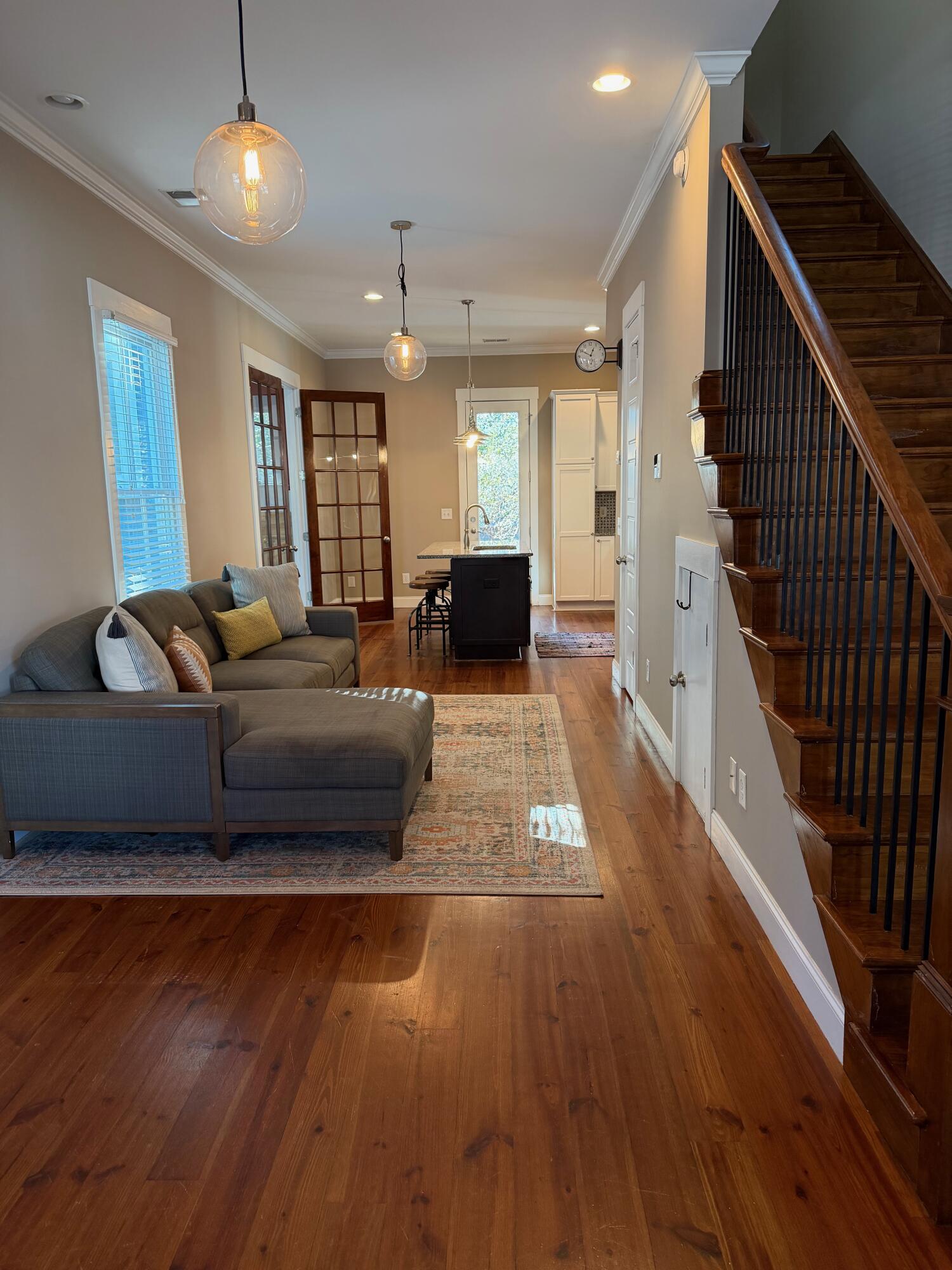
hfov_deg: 56.8
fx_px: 880
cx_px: 476
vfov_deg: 71.6
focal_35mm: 24
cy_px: 635
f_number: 1.78
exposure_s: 1/60
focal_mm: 6.76
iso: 250
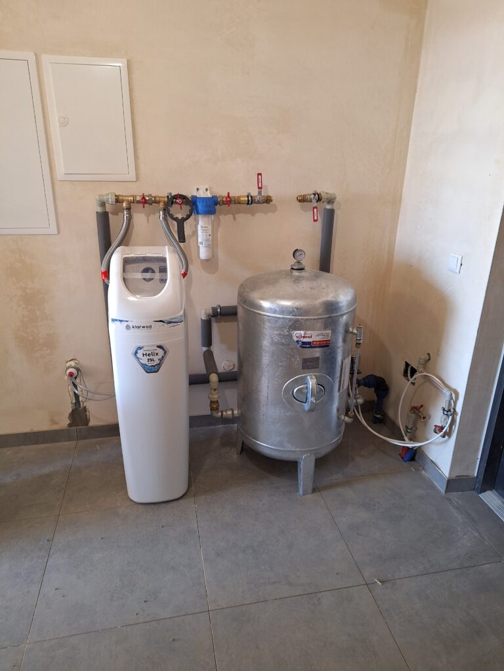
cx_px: 252
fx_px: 446
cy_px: 336
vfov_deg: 73.9
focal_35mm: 23
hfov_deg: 58.9
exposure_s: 1/50
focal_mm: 5.54
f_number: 1.8
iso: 160
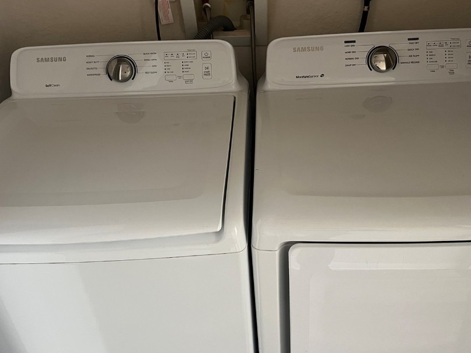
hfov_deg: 55.3
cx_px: 252
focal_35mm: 33
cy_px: 169
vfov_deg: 42.9
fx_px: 449
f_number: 1.5
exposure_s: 1/60
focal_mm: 5.7
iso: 400
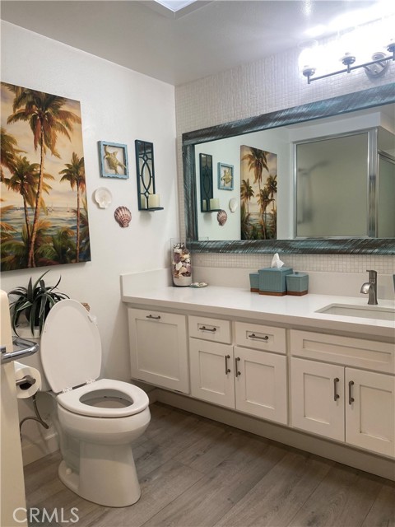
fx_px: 396
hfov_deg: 53.1
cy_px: 264
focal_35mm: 26
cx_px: 198
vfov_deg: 67.3
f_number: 1.8
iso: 100
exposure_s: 1/120
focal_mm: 4.25
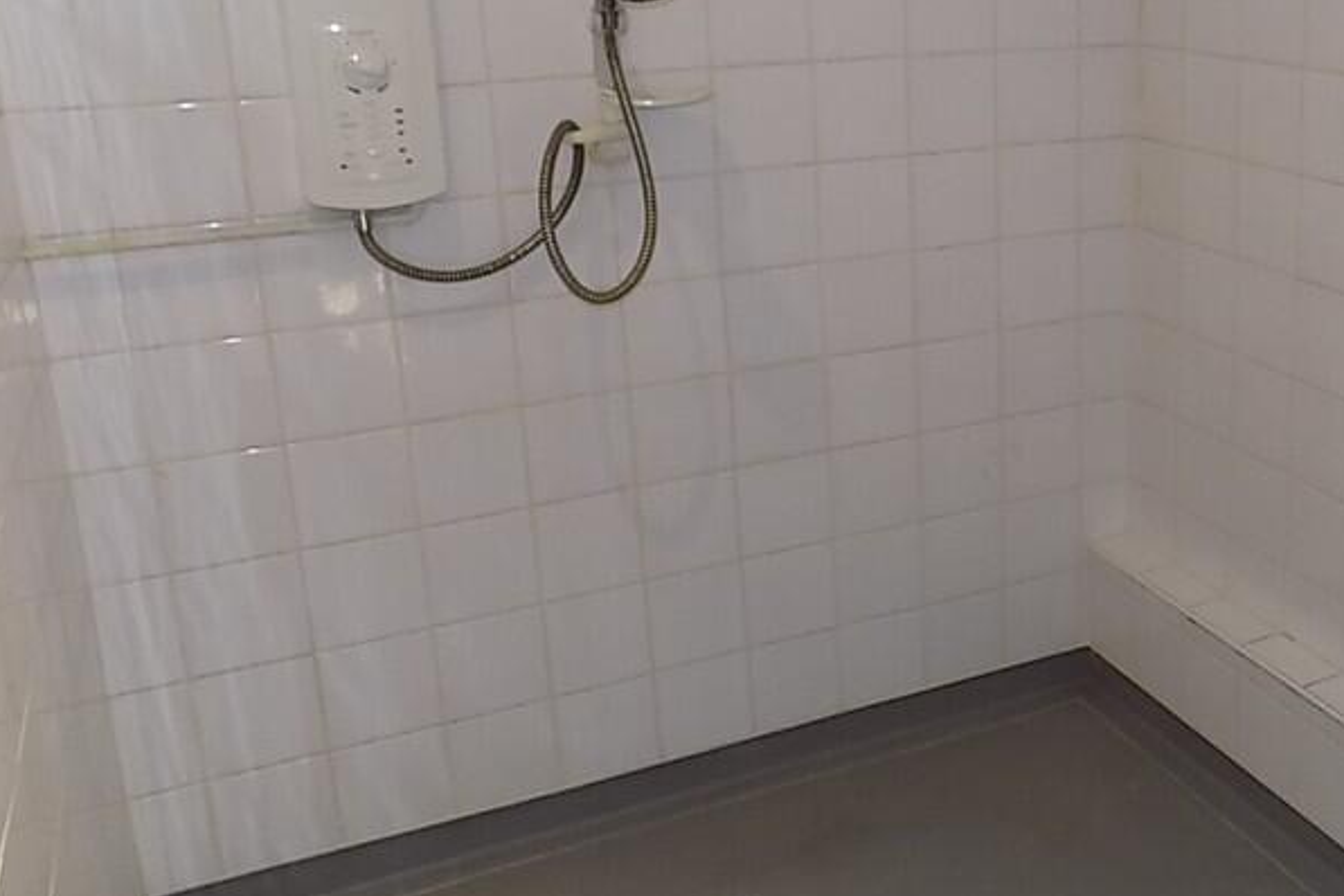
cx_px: 1105
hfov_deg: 44.7
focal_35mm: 41
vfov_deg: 32.4
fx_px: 1531
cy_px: 317
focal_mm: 4
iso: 200
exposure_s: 1/30
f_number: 3.1
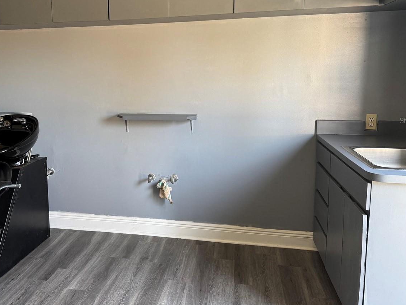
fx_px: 399
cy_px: 120
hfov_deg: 53.2
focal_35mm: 34
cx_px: 146
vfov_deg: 41.6
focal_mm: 6.76
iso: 200
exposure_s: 1/77
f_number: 1.78
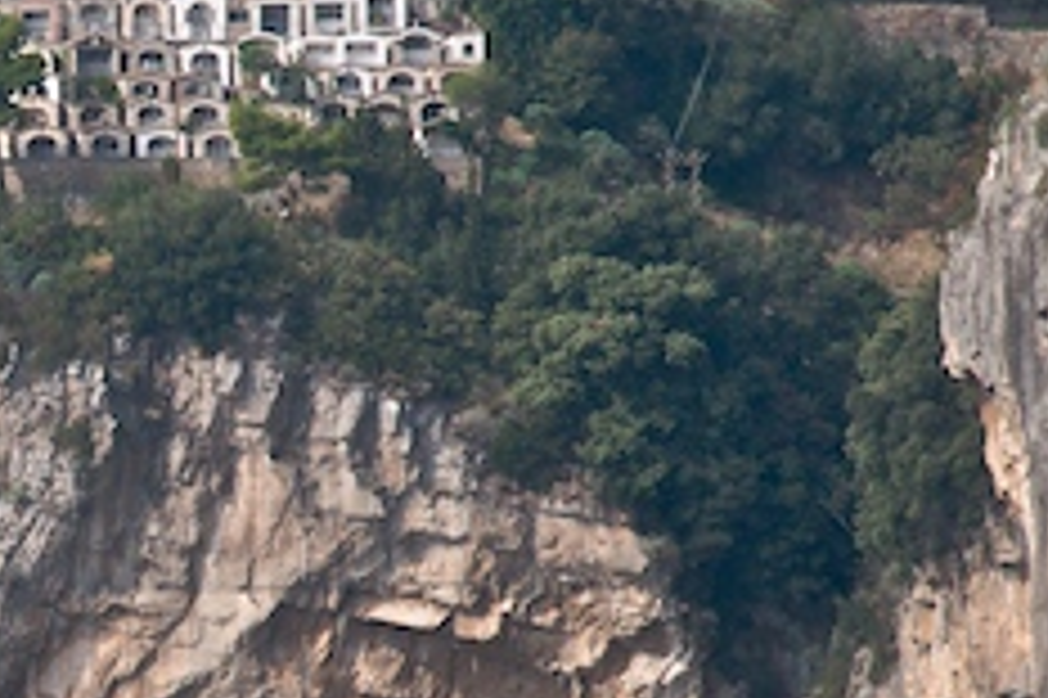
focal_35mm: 463
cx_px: -274
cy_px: 405
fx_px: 13468
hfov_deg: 4.4
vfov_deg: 3.0
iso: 200
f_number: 10
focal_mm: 120
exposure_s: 1/400
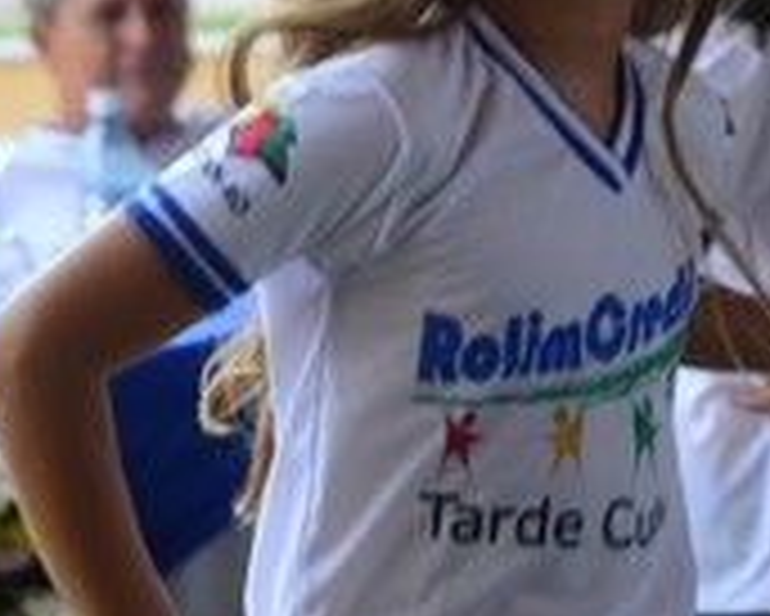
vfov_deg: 3.1
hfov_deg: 3.9
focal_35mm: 500
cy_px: -18
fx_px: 11406
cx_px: 738
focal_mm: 135
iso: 400
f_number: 7.1
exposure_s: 1/160
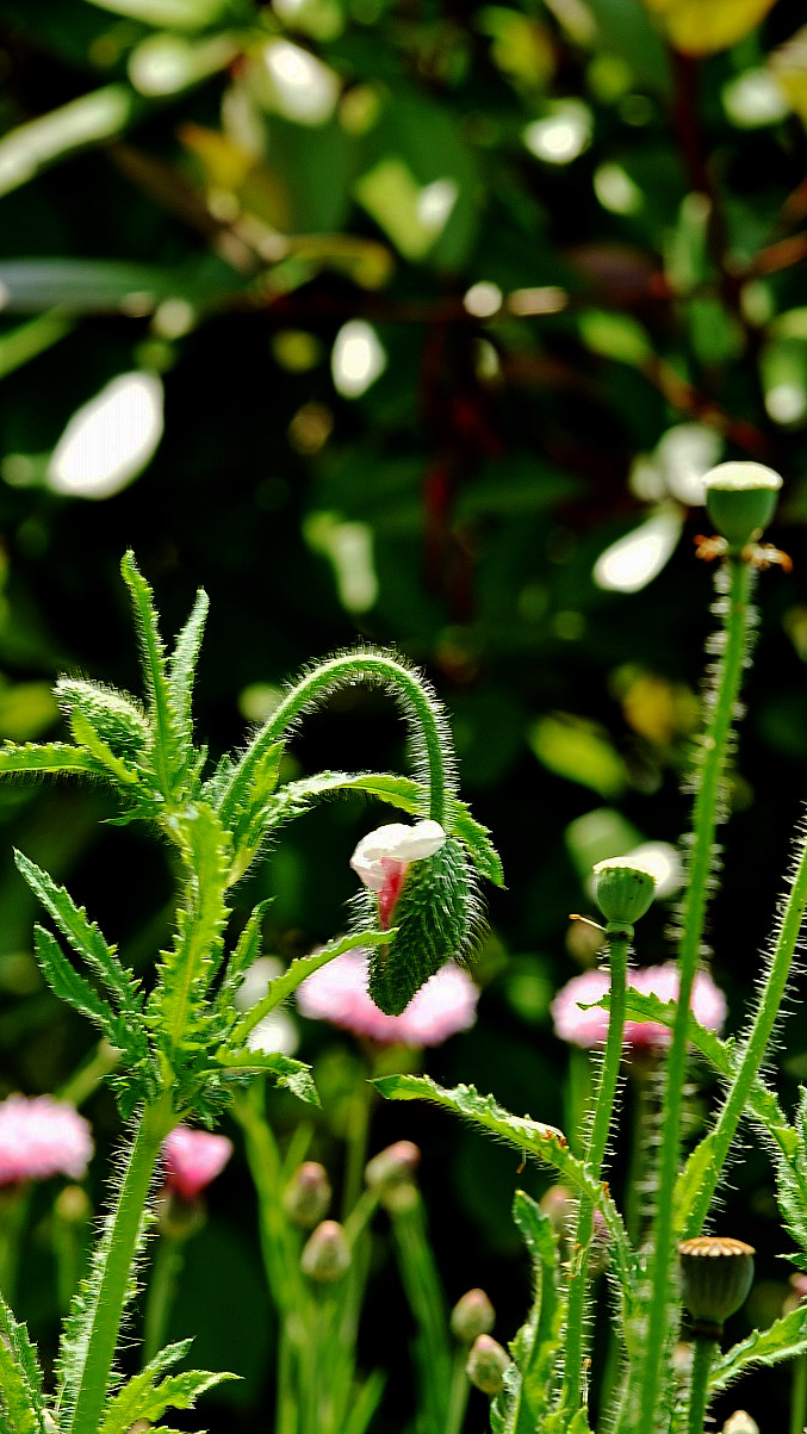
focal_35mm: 315
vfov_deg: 6.9
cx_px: 373
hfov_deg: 3.9
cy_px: 716
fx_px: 11979
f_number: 10
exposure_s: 1/40
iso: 100
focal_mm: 200
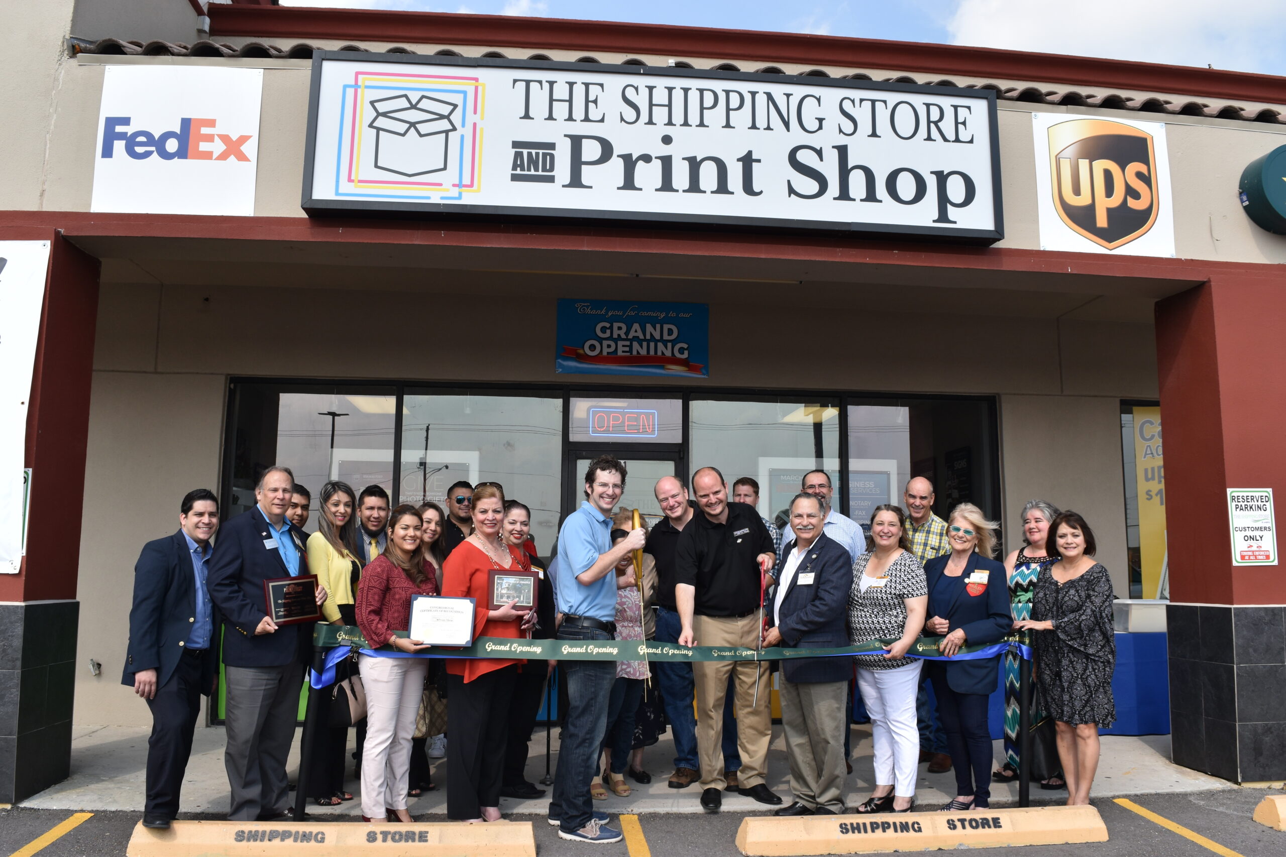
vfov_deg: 47.9
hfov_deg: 67.4
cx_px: 643
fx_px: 964
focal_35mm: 27
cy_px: 428
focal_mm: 18
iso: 200
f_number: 9
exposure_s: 1/320
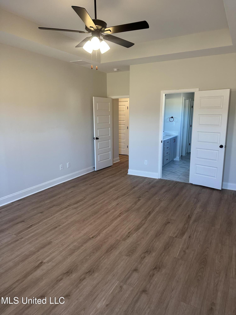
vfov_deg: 71.6
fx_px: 218
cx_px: 118
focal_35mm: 24
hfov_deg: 56.8
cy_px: 158
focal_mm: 6.86
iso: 160
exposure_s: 1/120
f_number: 1.78
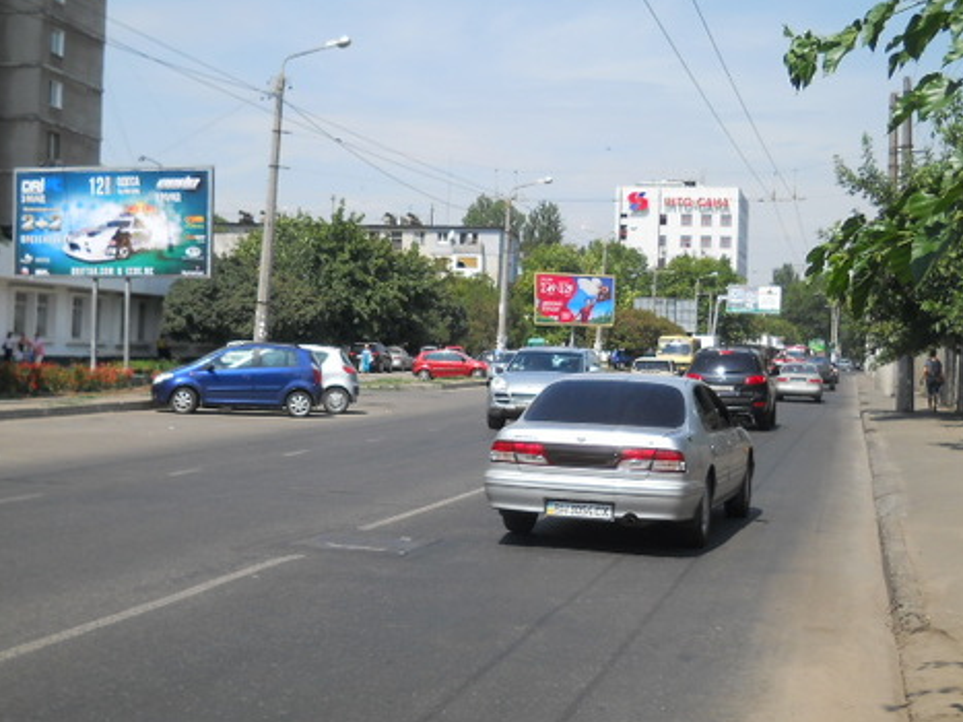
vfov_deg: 25.6
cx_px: 424
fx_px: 1585
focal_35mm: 57
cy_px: 398
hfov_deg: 33.8
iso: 80
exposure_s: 1/320
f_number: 5.8
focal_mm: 7.88
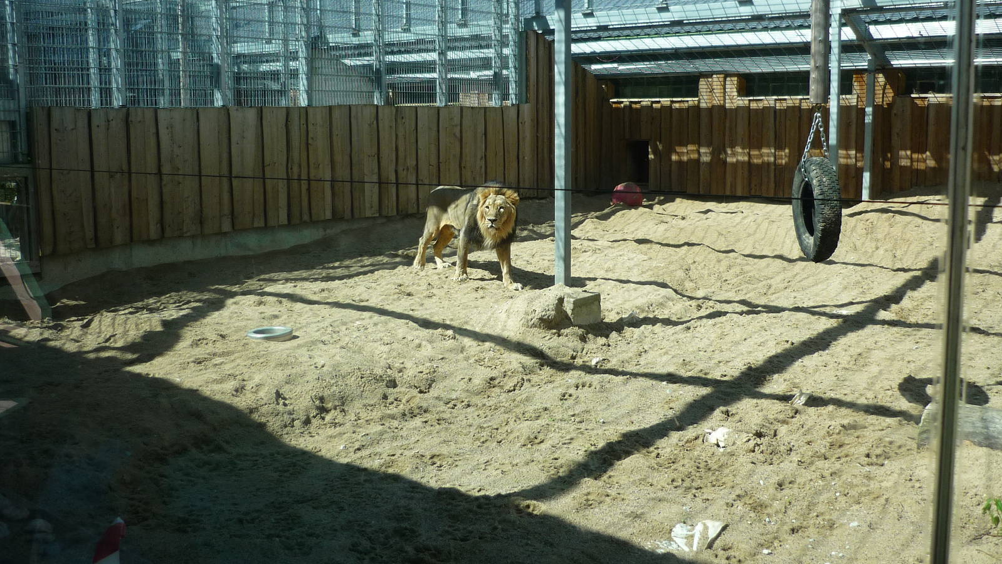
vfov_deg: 32.7
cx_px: 501
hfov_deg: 55.3
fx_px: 957
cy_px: 213
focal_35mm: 36
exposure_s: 1/640
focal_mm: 5.5
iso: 100
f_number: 2.8
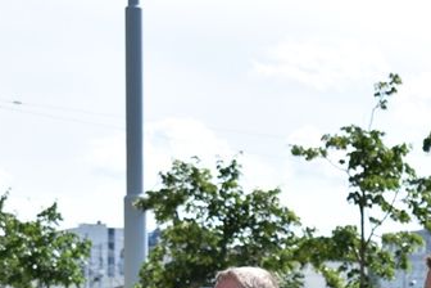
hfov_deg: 9.5
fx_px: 2514
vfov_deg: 6.5
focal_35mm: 210
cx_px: 648
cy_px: 408
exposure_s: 1/250
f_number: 8
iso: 100
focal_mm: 46
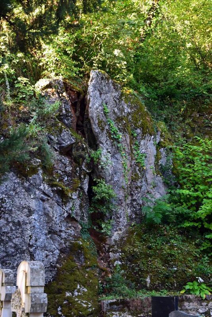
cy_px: 158
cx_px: 106
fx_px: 635
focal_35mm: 72
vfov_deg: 28.1
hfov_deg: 18.9
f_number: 6.3
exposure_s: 1/15
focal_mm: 48
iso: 400
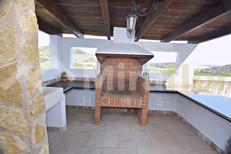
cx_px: 116
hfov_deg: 100.4
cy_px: 77
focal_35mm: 15
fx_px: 96
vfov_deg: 77.3
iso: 400
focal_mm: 10
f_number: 5
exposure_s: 1/200
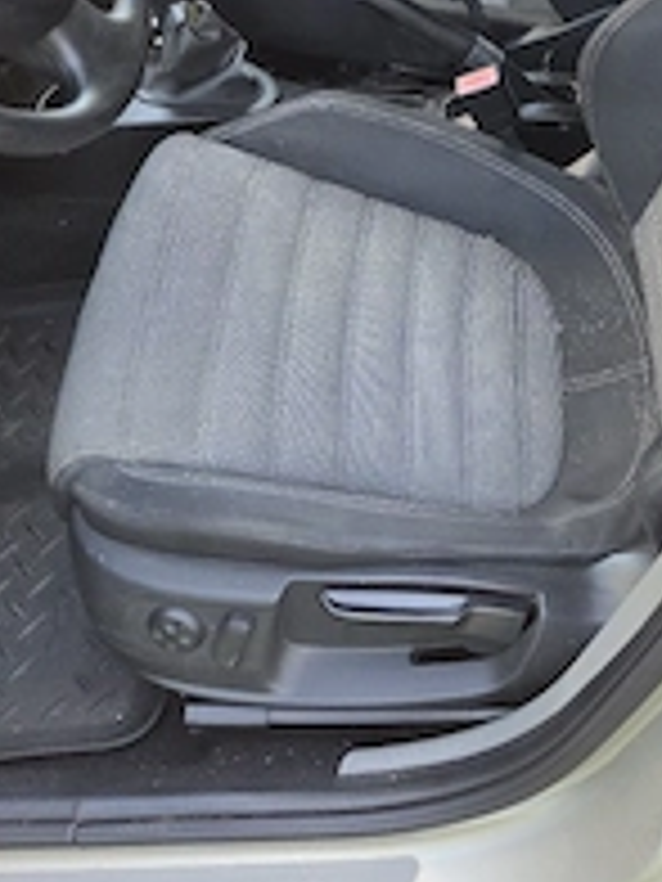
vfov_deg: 38.0
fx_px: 1198
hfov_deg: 30.3
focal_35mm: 47
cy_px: 104
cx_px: 513
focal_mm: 5.4
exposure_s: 1/182
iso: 125
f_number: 1.8
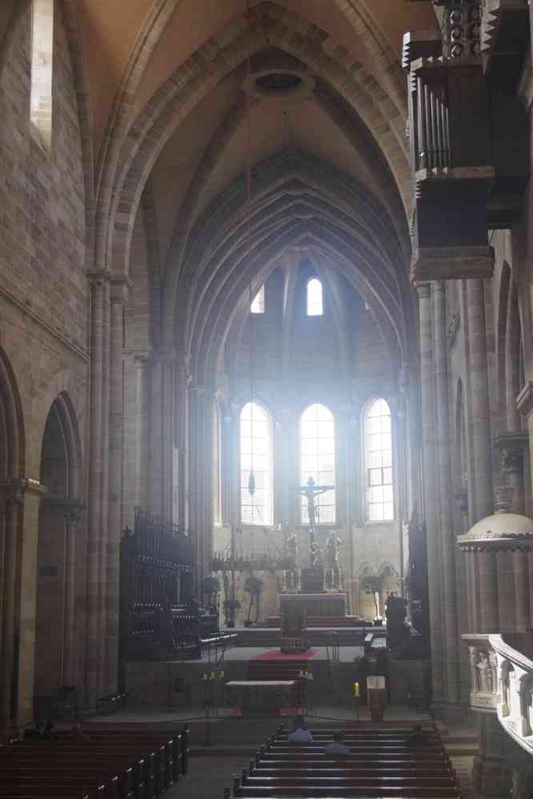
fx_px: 1033
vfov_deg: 42.3
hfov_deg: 28.9
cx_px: 266
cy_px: 400
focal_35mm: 46
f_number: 4
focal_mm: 31
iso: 3200
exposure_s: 1/125
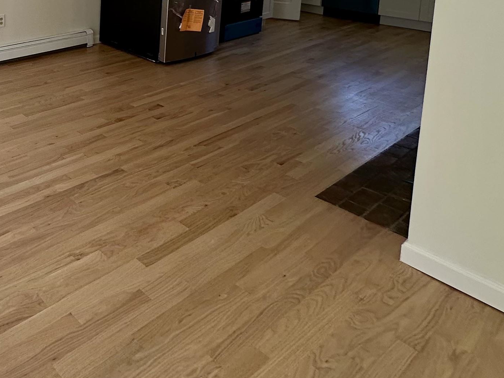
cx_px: -31
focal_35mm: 31
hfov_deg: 45.9
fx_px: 451
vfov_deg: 38.3
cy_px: -30
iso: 40
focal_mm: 2.22
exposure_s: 1/132
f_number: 2.2
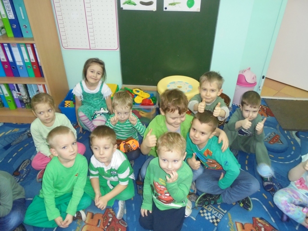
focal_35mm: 26
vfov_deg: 53.1
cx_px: 154
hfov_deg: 67.3
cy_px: 116
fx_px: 231
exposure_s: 1/30
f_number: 3.5
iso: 400
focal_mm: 4.6
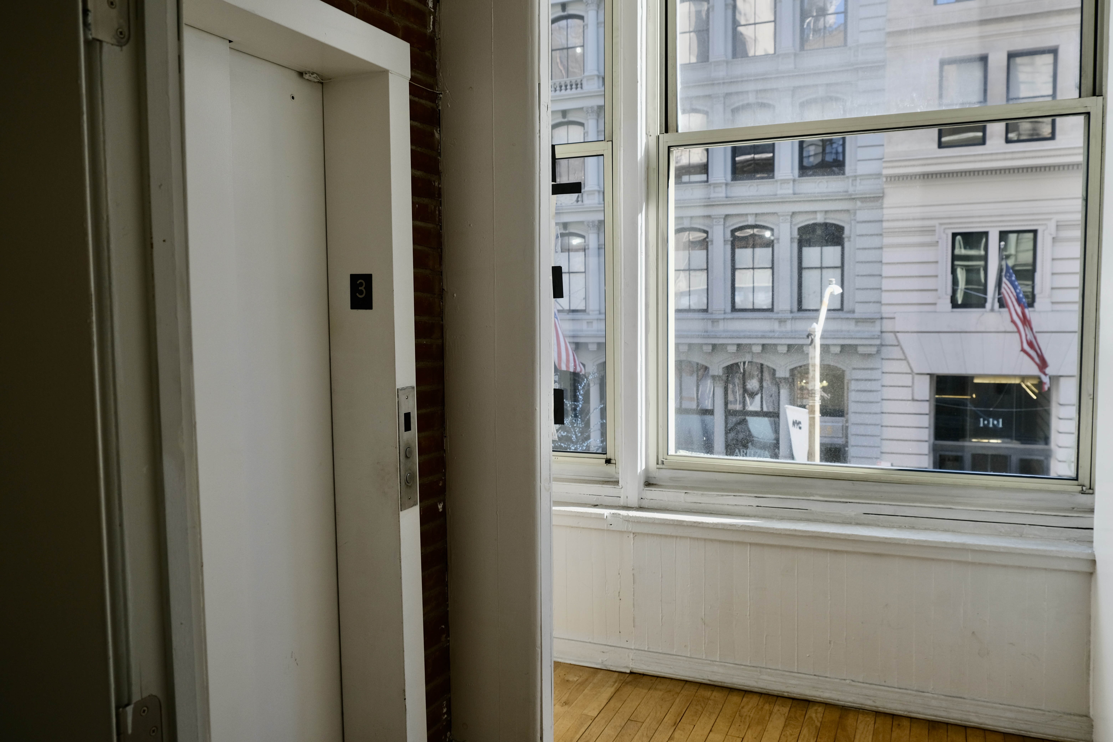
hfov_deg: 67.4
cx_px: 556
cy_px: 371
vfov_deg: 47.9
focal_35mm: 27
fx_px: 835
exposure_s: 1/200
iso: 320
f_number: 4.5
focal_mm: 18
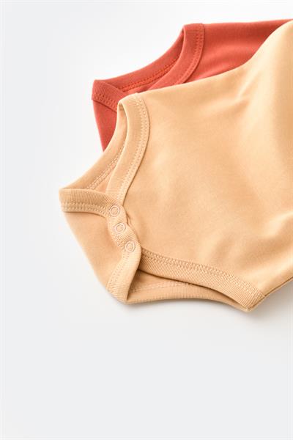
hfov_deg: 16.6
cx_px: 146
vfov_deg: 24.6
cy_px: 220
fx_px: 1007
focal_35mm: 82
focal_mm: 55
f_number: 8
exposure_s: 1/60
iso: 400
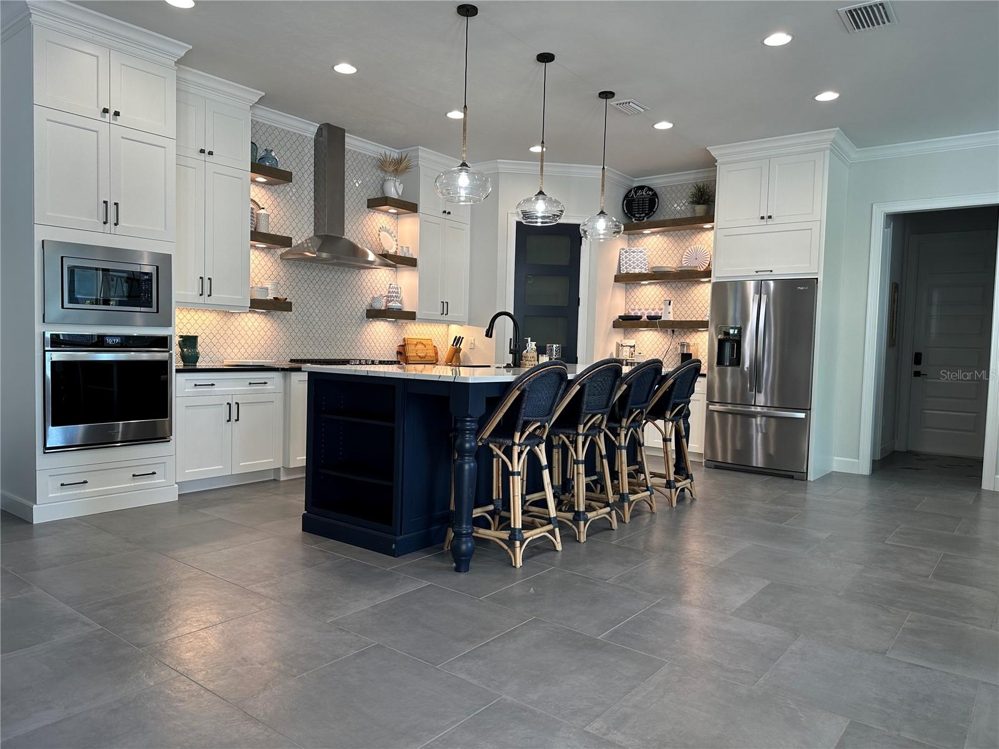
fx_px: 693
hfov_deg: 71.6
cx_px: 500
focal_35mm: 24
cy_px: 374
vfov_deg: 56.8
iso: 100
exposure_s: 1/120
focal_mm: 6.86
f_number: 1.78
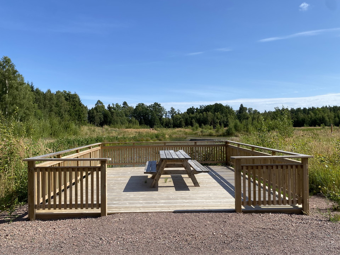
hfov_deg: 67.3
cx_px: 170
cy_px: 128
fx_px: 255
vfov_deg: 53.1
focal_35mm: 26
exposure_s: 1/3040
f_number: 1.8
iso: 32
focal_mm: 4.25
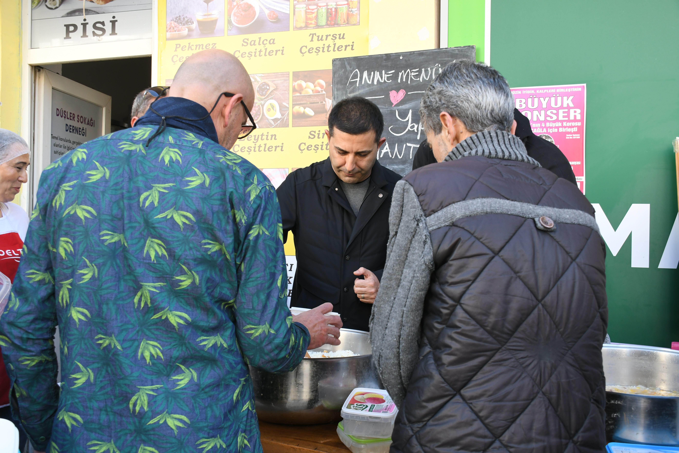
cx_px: 340
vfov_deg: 36.9
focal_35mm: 36
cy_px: 226
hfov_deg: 53.1
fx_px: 679
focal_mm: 24
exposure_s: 1/160
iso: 640
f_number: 6.3
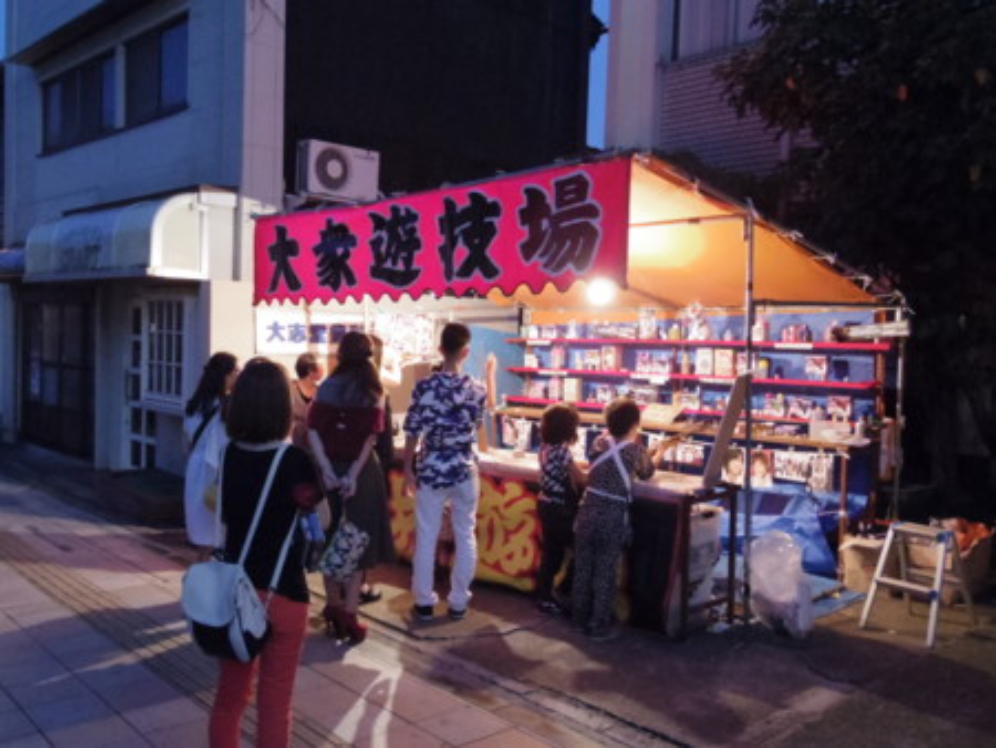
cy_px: 374
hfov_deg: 55.3
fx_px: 950
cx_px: 498
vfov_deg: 43.0
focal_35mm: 33
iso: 4000
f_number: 3.2
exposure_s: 1/50
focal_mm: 7.1
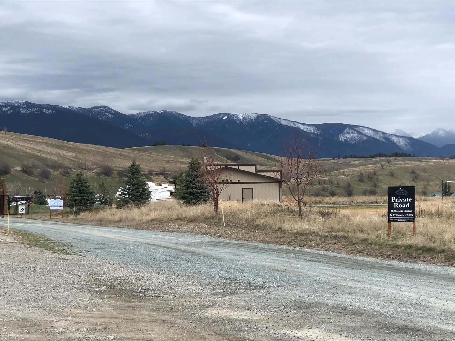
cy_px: 212
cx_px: 255
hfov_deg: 27.4
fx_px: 933
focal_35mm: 71
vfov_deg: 20.7
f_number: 2.8
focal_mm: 6.6
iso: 20
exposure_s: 1/316
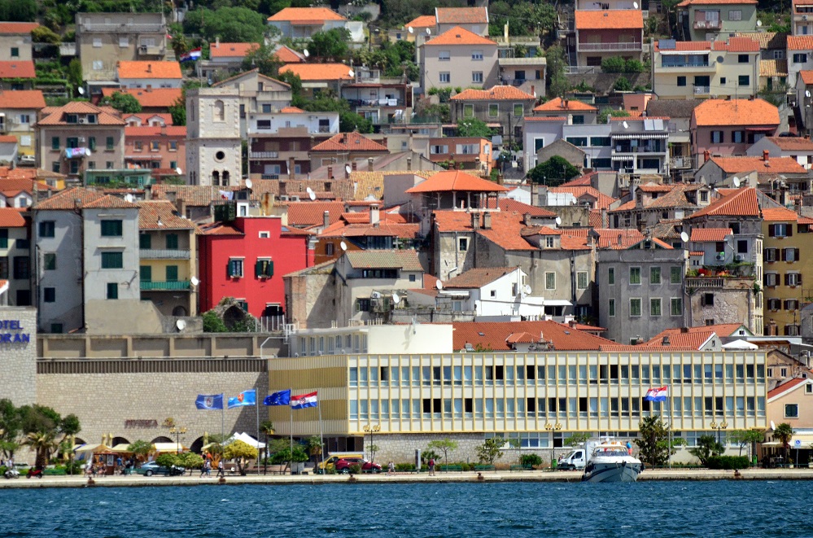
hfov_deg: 4.6
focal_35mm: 450
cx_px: 406
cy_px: 269
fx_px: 10138
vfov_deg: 3.0
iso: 1600
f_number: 5.6
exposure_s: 1/8000
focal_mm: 300
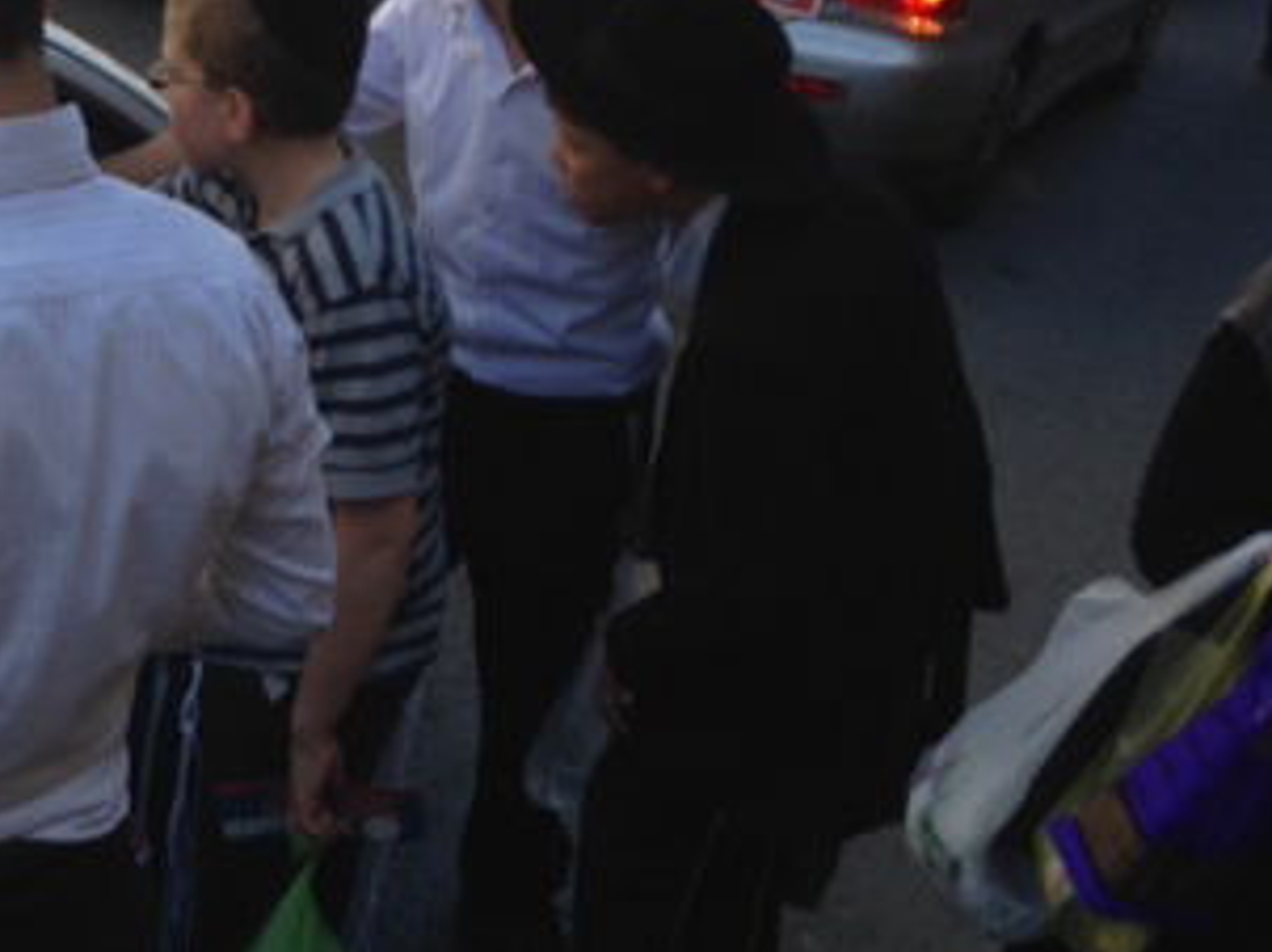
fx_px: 2570
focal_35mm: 70
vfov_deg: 20.8
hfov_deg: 26.3
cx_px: 0
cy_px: 227
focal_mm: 4.12
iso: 50
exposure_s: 1/484
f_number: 2.4
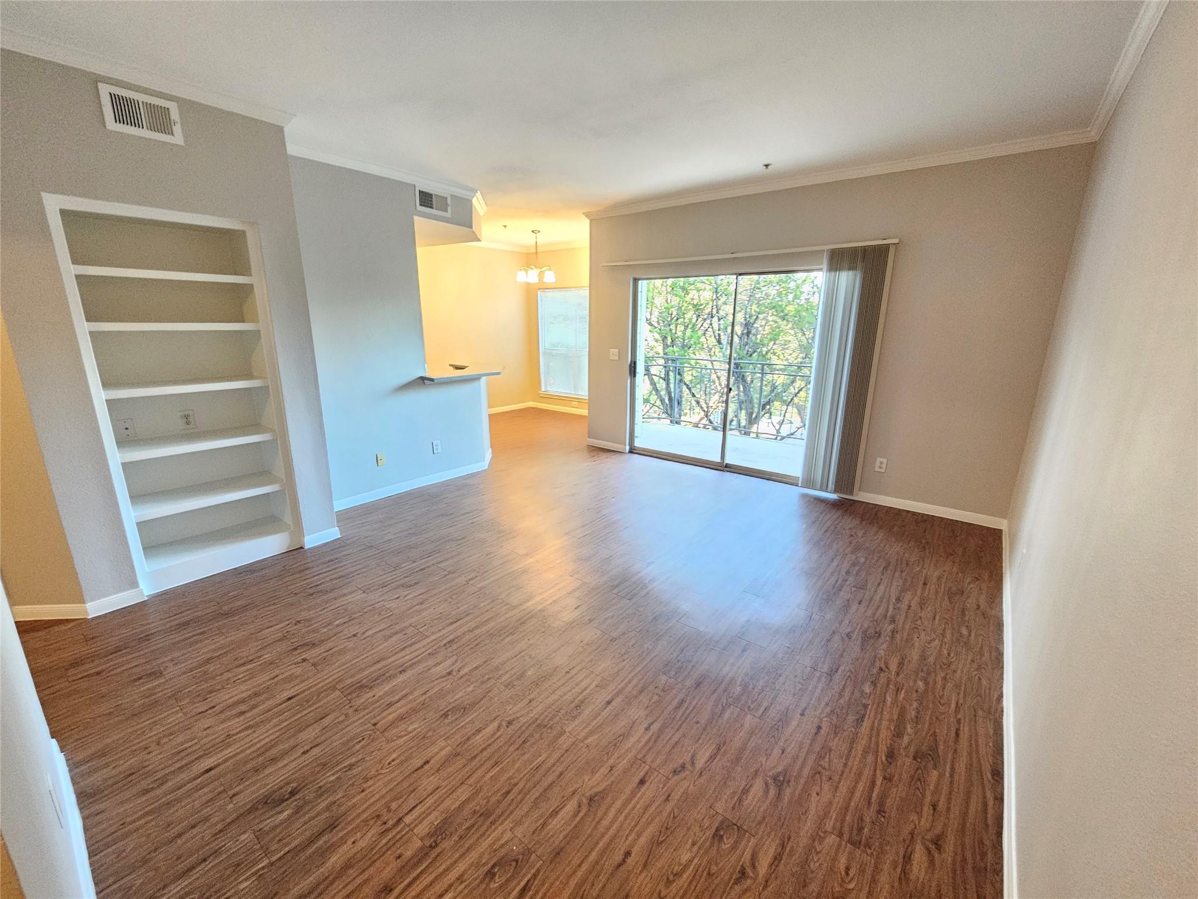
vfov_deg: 89.9
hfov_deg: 106.2
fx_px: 450
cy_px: 450
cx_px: 599
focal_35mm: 13
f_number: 2.2
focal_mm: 2.2
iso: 640
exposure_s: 1/30
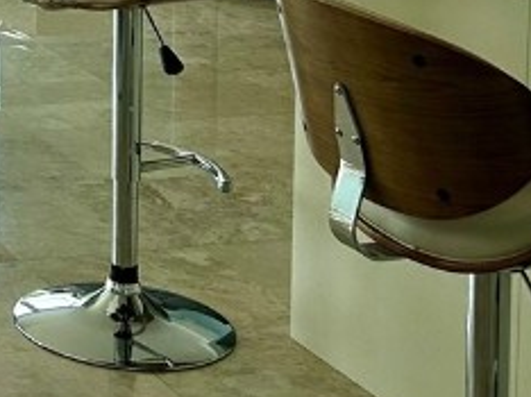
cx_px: -340
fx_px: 1747
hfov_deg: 15.5
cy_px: -265
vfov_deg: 12.1
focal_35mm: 114
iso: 50
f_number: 1.5
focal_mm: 5.7
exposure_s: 1/2915
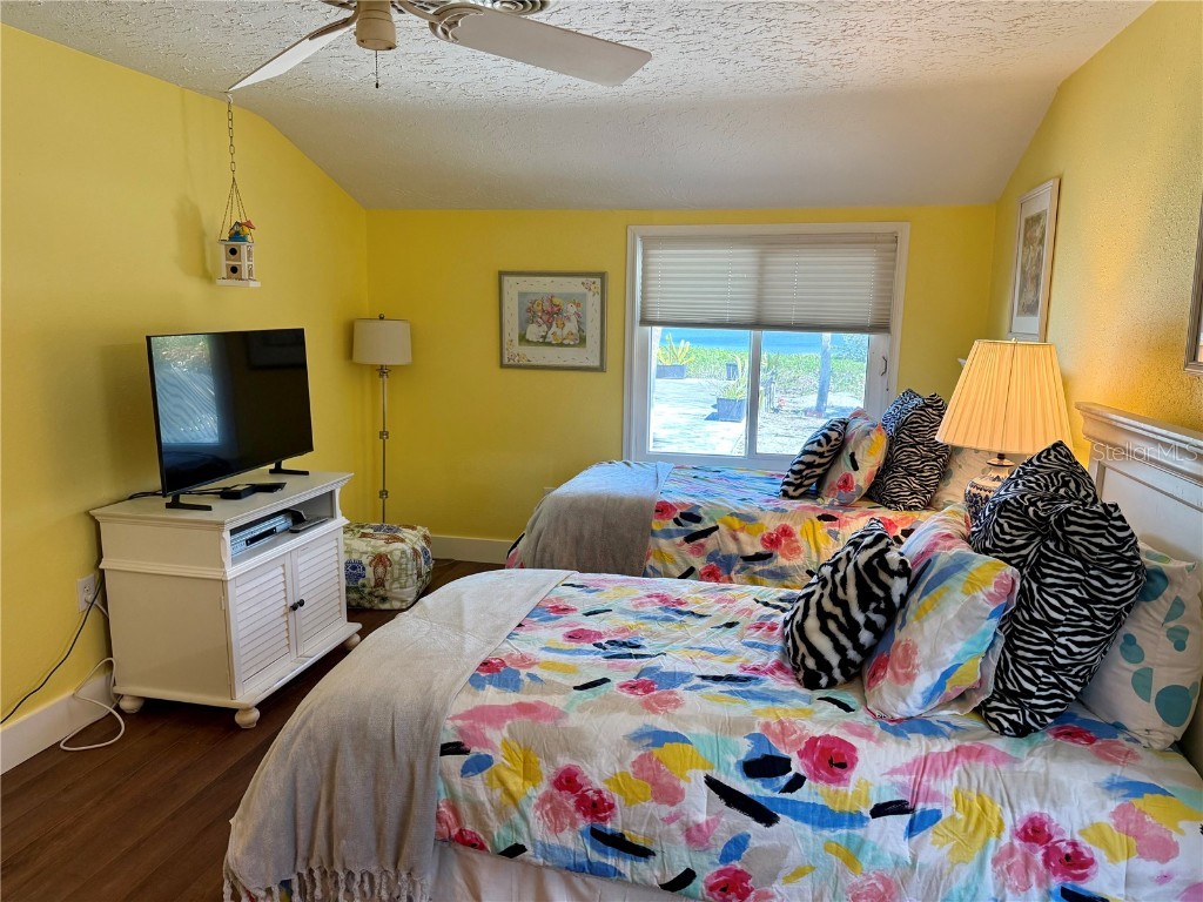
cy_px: 451
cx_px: 602
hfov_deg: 71.6
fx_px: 834
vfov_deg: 56.8
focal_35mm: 24
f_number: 1.78
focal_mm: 6.76
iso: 200
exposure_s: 1/199
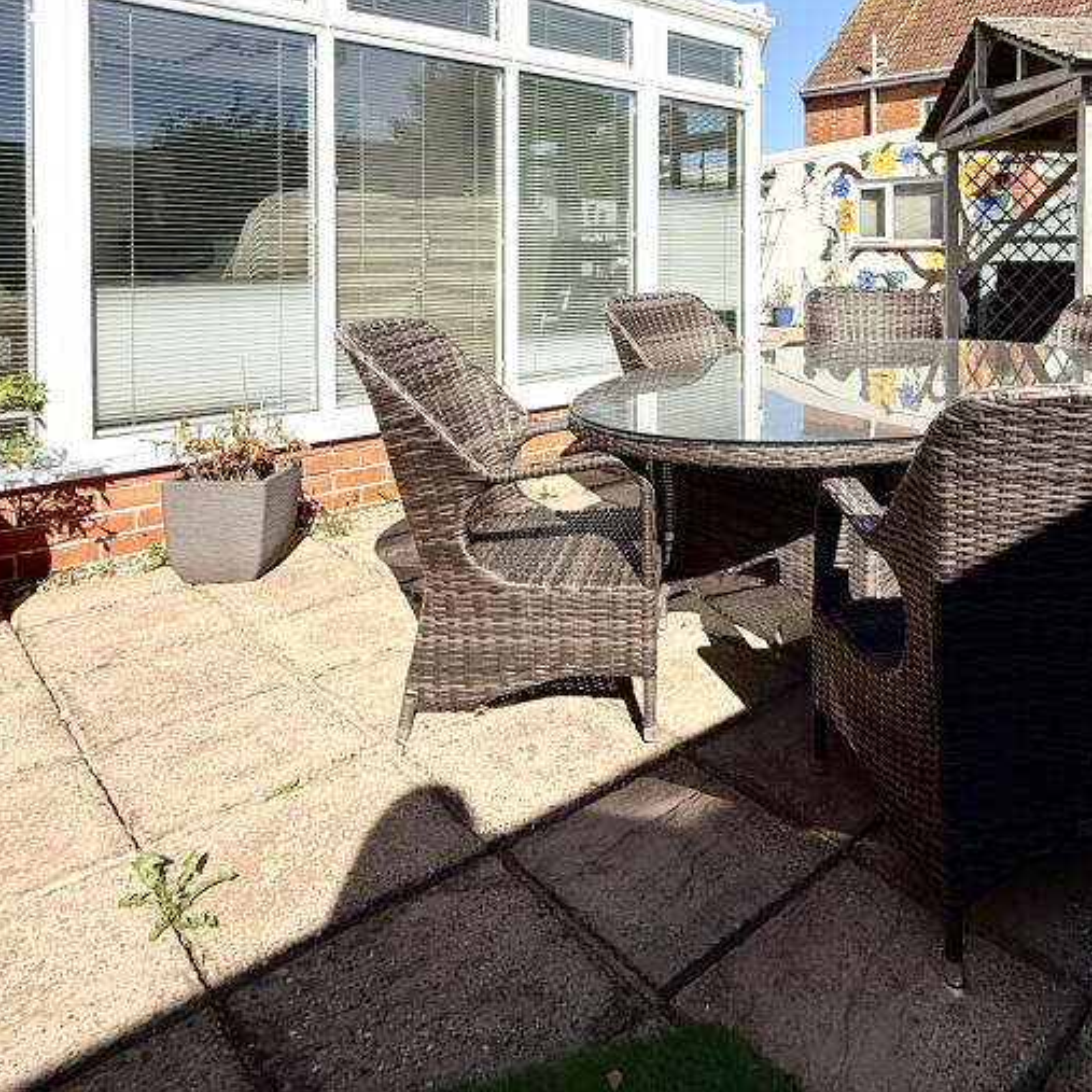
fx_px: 892
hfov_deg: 61.3
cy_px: 267
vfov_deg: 59.4
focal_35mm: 25
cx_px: 737
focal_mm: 2.22
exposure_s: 1/2611
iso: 50
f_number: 2.2
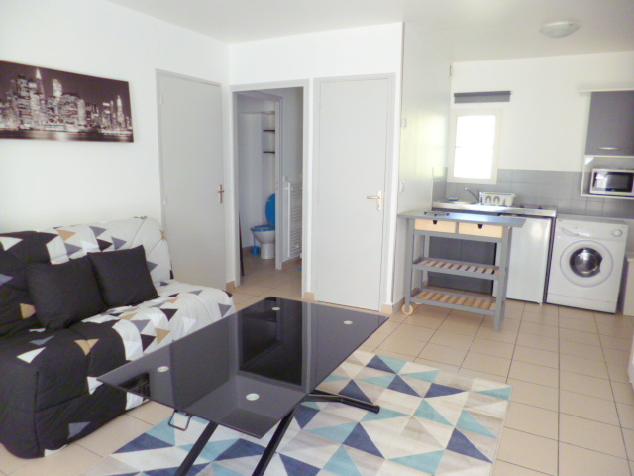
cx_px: 317
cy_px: 238
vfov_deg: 56.8
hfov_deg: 71.6
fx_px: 440
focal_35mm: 24
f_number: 2.5
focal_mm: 4.3
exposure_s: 1/60
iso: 250
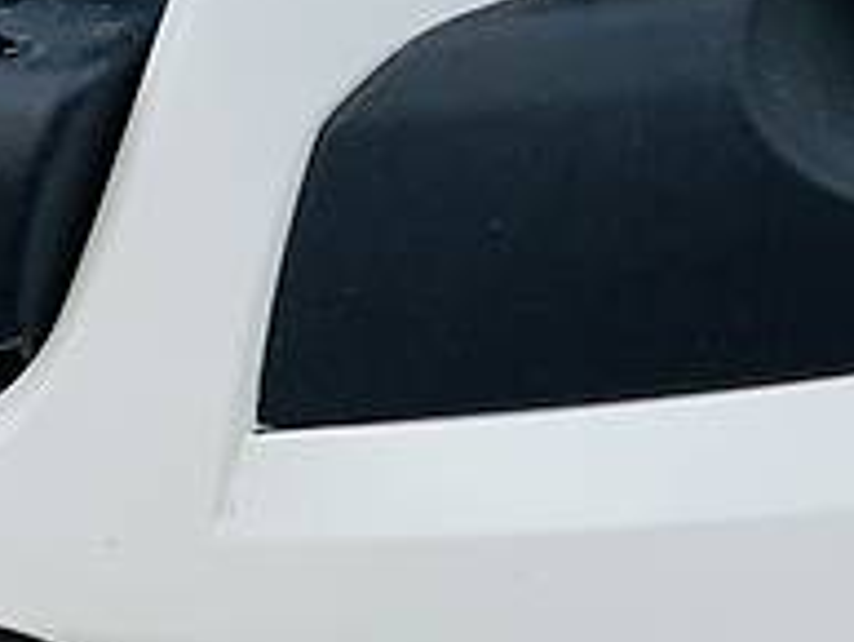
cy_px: -120
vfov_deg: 6.9
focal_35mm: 215
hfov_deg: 8.8
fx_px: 5307
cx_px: 1504
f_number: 2.4
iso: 16
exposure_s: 1/675
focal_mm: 6
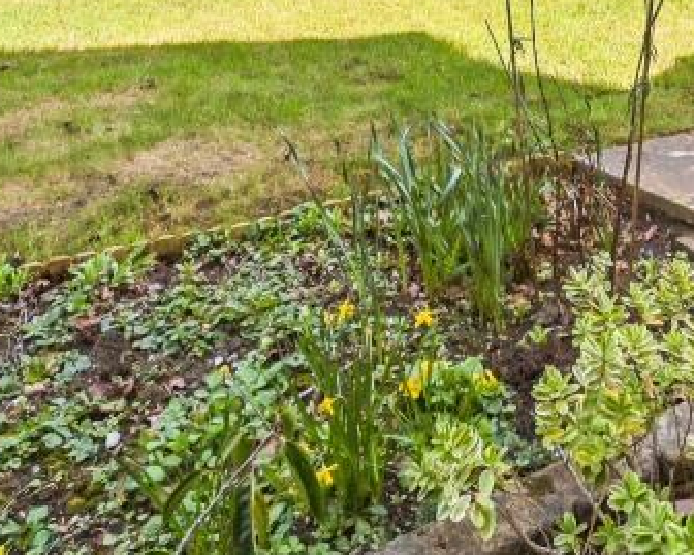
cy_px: -144
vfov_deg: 30.5
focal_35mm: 40
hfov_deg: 43.5
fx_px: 822
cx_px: 564
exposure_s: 1/640
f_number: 9
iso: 400
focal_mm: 14
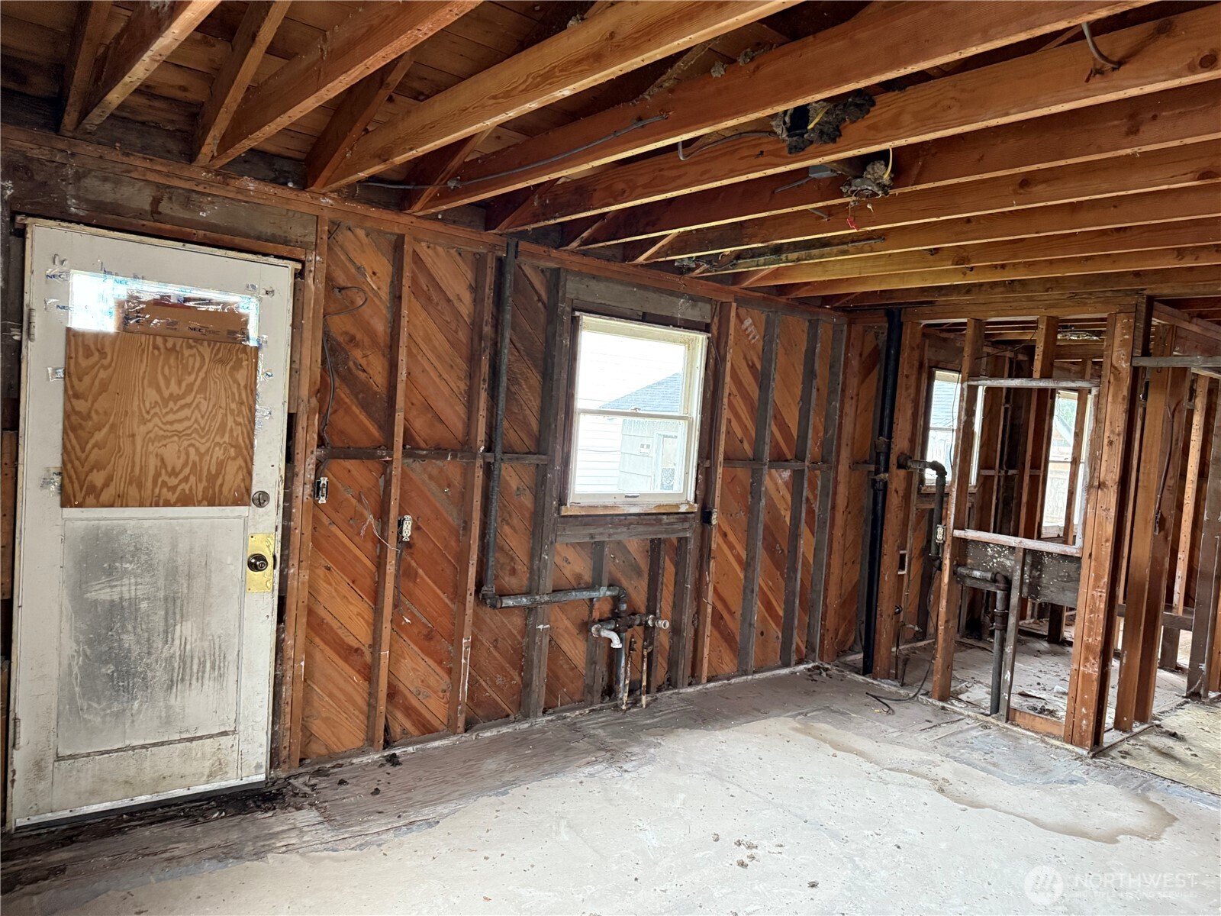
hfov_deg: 71.6
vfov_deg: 56.8
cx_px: 610
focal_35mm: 24
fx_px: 847
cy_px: 458
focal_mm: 6.76
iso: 800
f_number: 1.78
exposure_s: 1/52
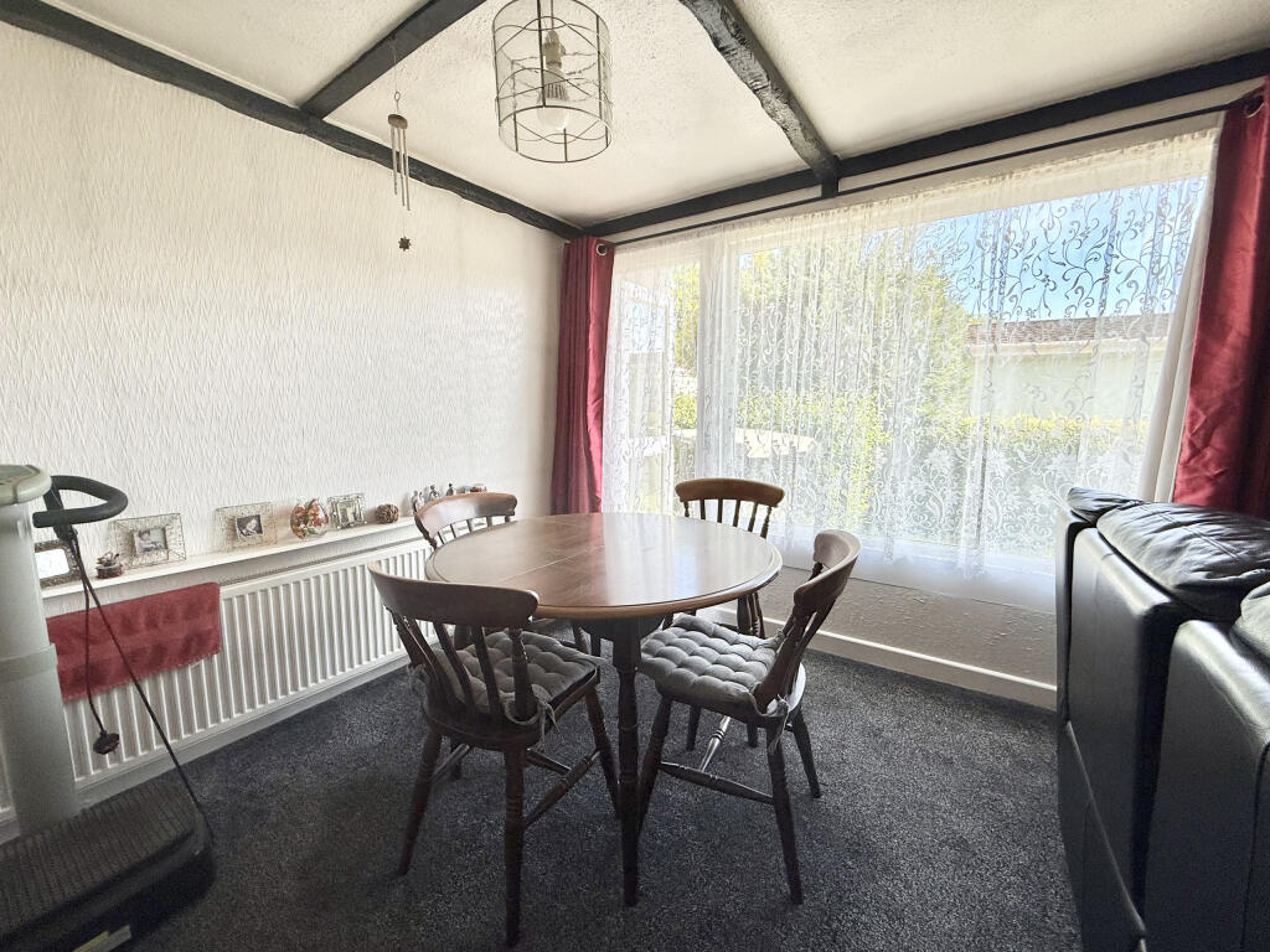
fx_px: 514
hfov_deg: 102.1
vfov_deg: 85.7
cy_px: 476
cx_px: 635
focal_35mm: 14
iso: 50
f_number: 2.2
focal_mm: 2.22
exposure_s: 1/151
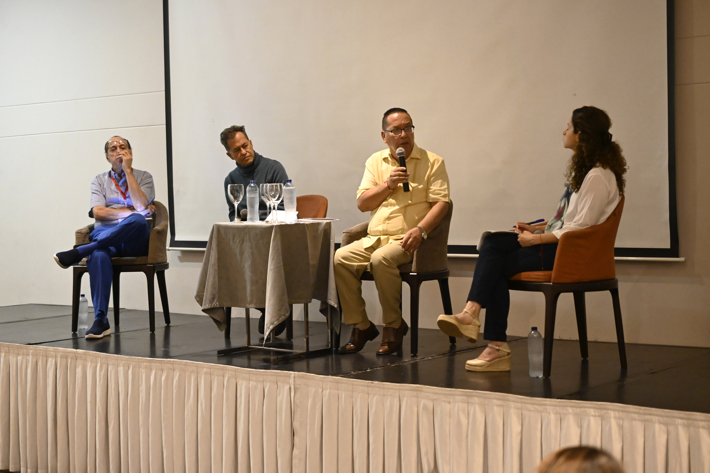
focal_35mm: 60
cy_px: 236
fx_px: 1183
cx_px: 355
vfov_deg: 22.6
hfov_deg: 33.4
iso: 4000
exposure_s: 1/100
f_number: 2.8
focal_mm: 40
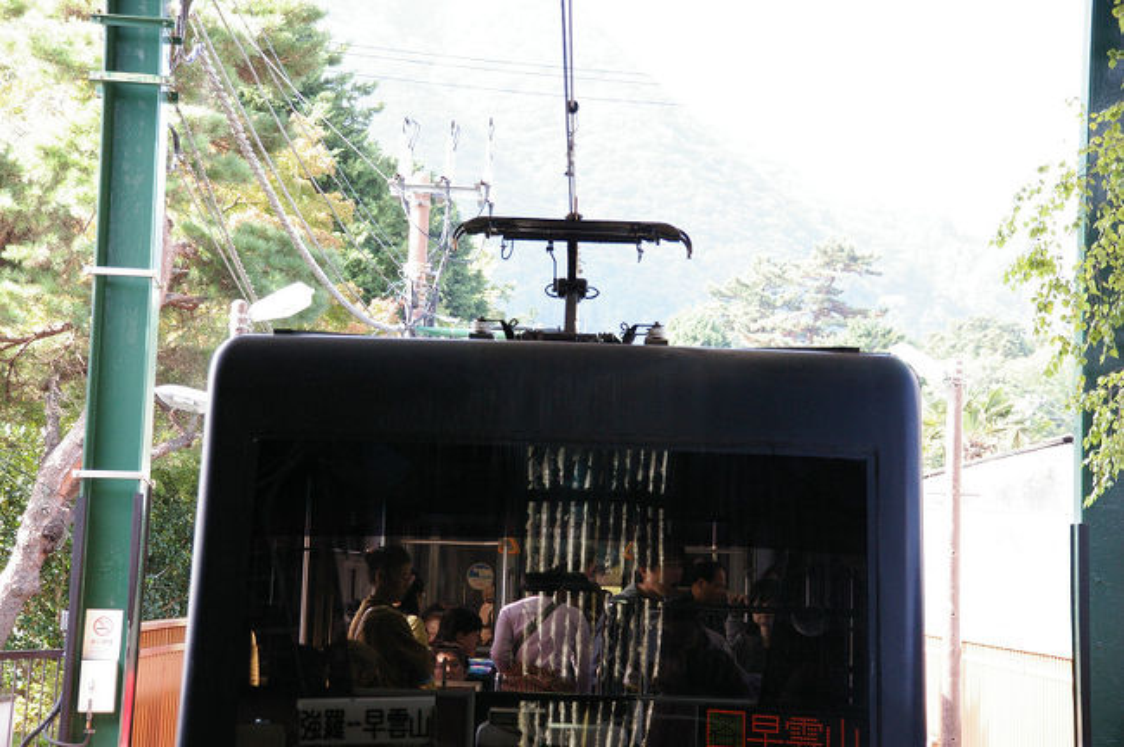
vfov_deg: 12.2
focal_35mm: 112
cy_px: 374
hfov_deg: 18.2
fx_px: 3509
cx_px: 562
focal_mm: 75
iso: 800
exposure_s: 1/160
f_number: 8
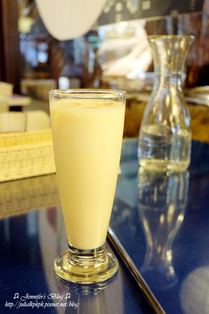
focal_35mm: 40
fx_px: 348
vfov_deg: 48.5
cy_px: 157
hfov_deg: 33.4
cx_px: 104
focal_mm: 26.9
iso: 1600
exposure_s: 1/30
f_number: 4.5
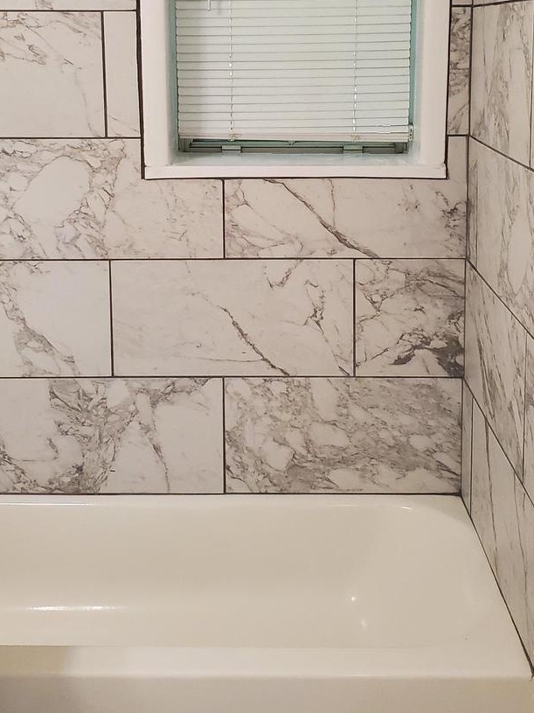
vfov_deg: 38.4
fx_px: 1008
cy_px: 227
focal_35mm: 49
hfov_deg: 29.7
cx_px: 241
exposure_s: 1/120
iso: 250
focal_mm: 4.3
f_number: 2.4
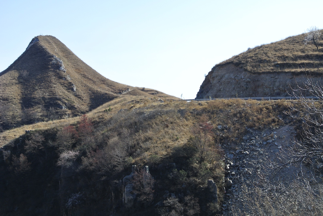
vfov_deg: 19.0
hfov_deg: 28.0
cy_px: 108
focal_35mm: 72
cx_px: 162
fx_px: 647
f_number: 7.1
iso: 100
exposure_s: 1/160
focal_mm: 26.7
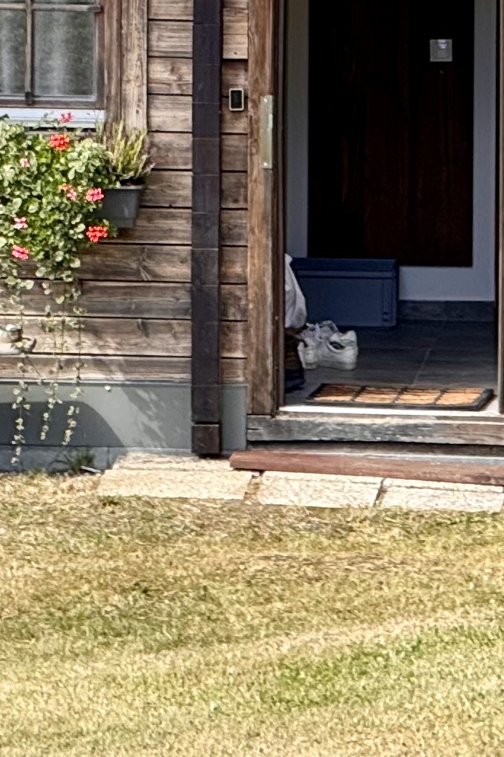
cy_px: -247
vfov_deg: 4.2
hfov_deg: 2.8
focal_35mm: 484
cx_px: 206
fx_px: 10167
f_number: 2.8
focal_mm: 15.66
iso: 50
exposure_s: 1/280
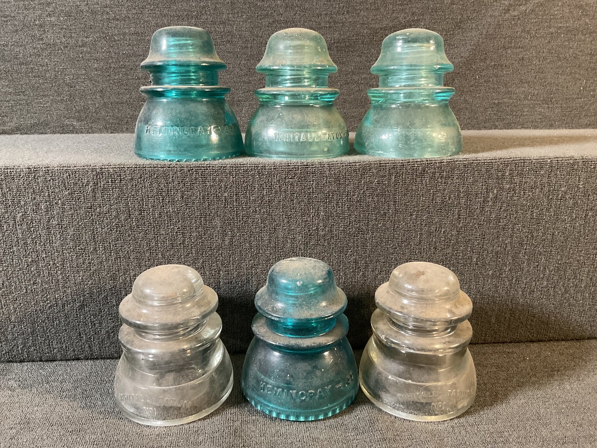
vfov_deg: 48.2
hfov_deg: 61.7
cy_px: 224
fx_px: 500
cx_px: 298
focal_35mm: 29
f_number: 1.8
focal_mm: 3
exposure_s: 1/40
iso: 200
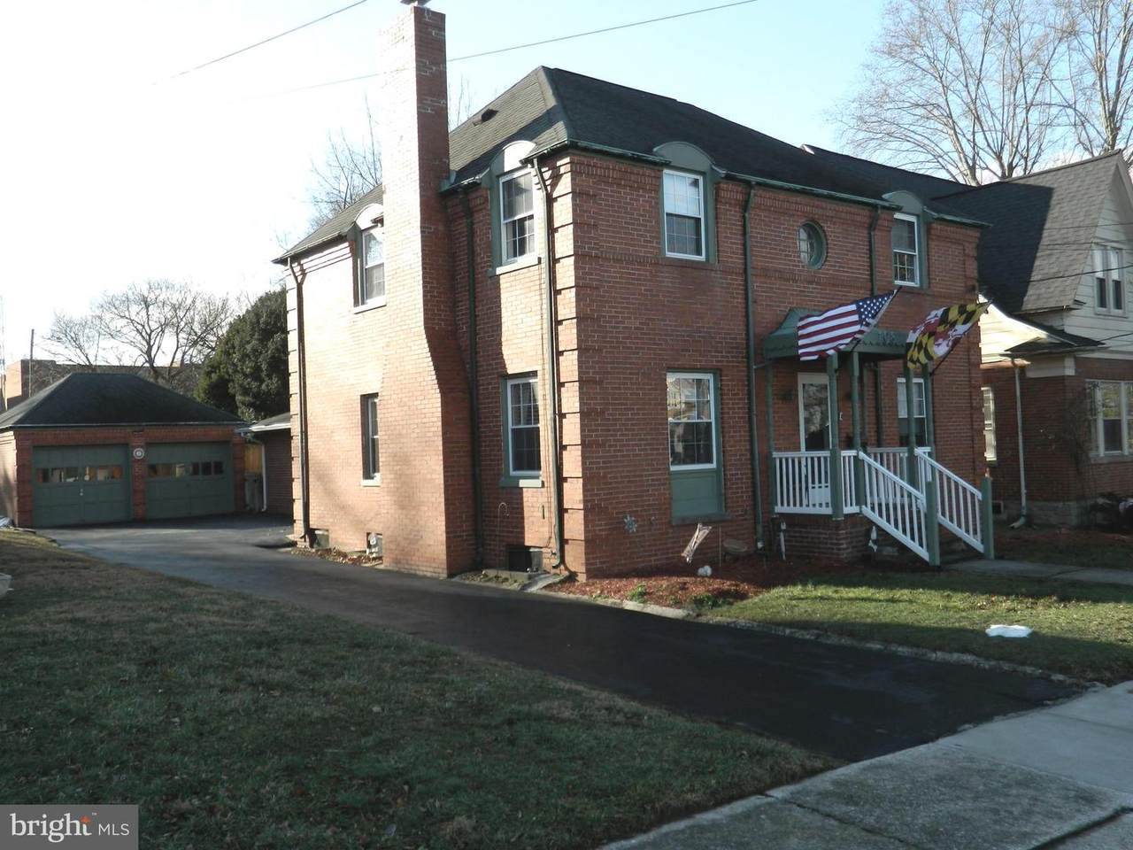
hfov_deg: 58.4
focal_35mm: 31
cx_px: 566
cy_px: 425
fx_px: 1015
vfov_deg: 45.4
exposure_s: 1/400
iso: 80
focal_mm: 5.6
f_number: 3.2
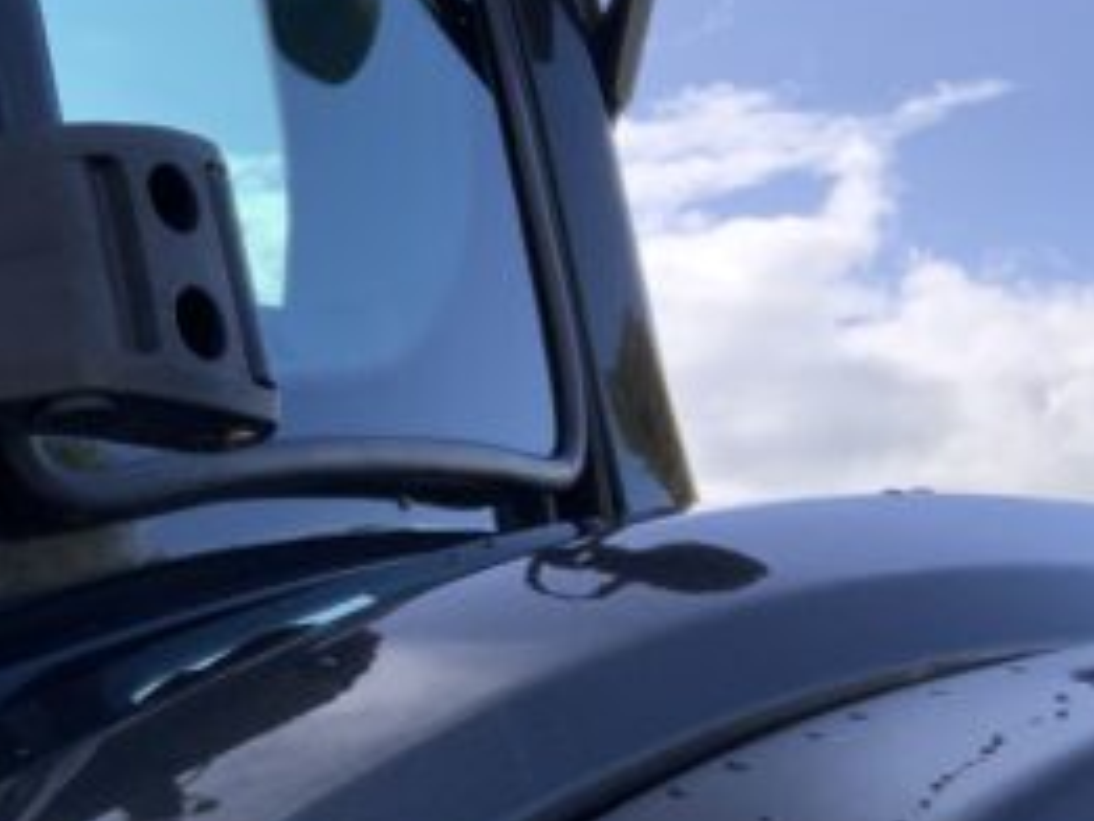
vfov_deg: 20.7
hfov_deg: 25.2
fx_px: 2245
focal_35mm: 71
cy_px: 281
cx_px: -138
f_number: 1.8
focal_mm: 3
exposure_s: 1/759
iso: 16
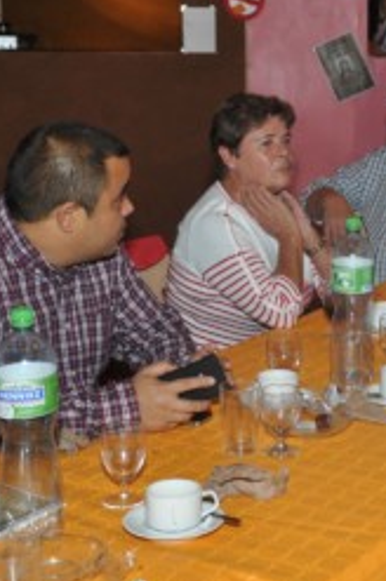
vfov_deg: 25.6
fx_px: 1274
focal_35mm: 79
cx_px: 407
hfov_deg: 16.8
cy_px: 216
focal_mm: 26
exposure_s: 1/60
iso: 800
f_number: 4
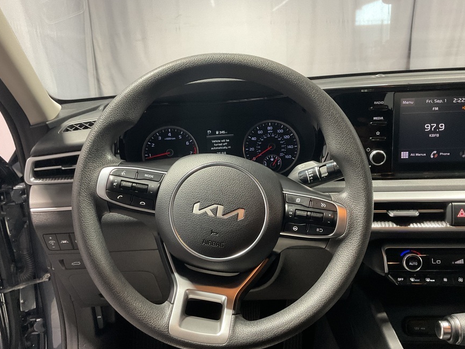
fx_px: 430
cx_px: 224
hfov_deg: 56.8
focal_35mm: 32
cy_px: 190
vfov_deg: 44.1
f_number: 1.8
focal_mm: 3
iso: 160
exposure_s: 1/60
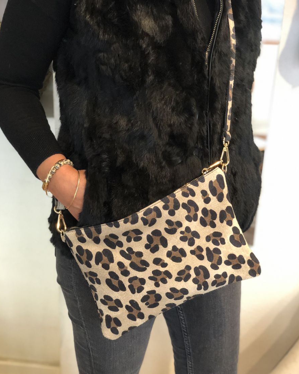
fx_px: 608
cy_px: 175
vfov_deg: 34.1
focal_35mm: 55
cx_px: 150
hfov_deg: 27.6
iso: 160
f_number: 2.4
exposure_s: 1/11
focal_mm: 6
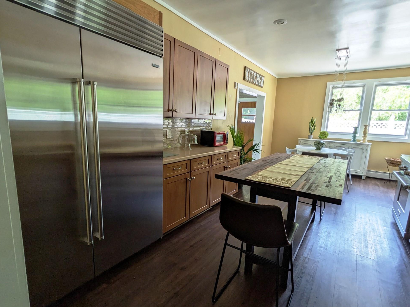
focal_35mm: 17
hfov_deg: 91.0
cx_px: 202
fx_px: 201
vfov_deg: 74.7
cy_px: 156
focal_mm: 2.22
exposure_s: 1/63.1
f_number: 2.2
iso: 29
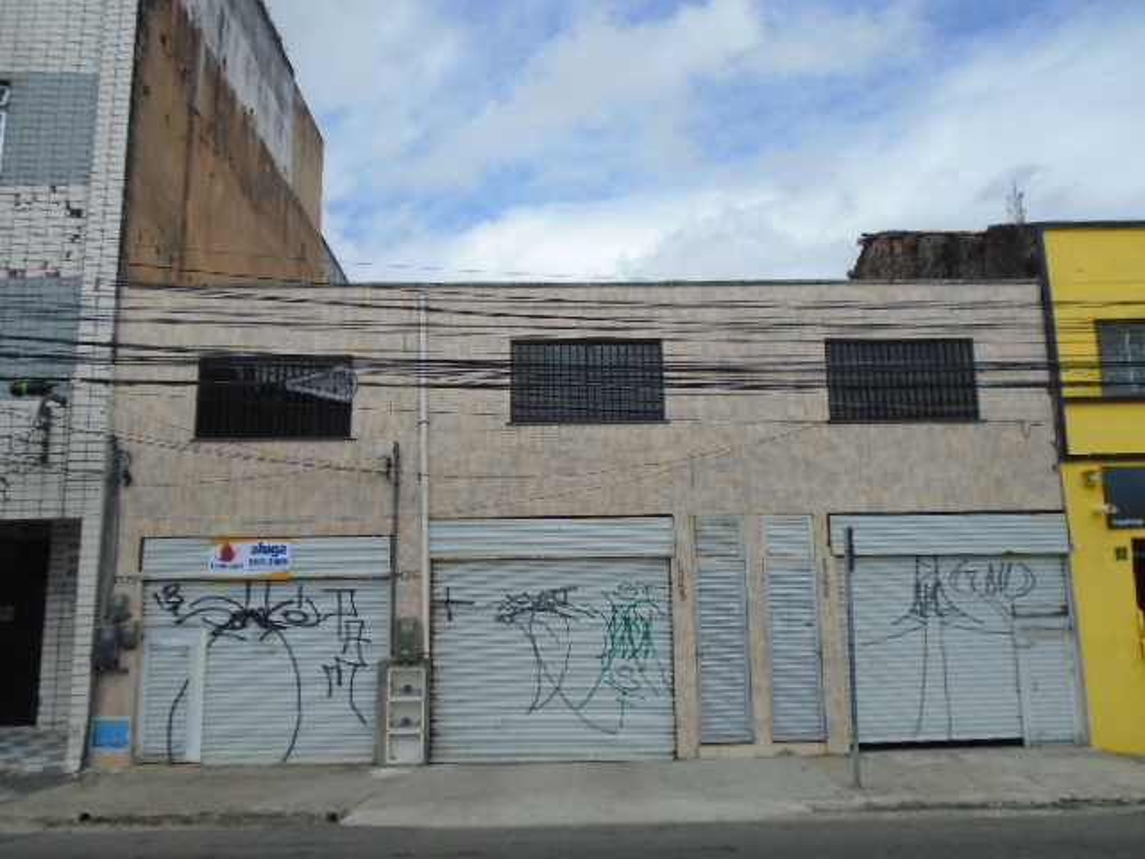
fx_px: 1025
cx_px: 572
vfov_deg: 45.4
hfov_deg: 58.4
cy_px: 430
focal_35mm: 31
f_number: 8.8
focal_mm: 5.5
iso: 100
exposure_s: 1/320
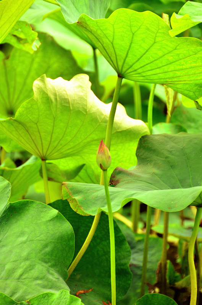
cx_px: 101
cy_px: 152
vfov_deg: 6.9
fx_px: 2539
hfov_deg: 4.6
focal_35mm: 300
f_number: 5.6
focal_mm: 200
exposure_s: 1/50
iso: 100
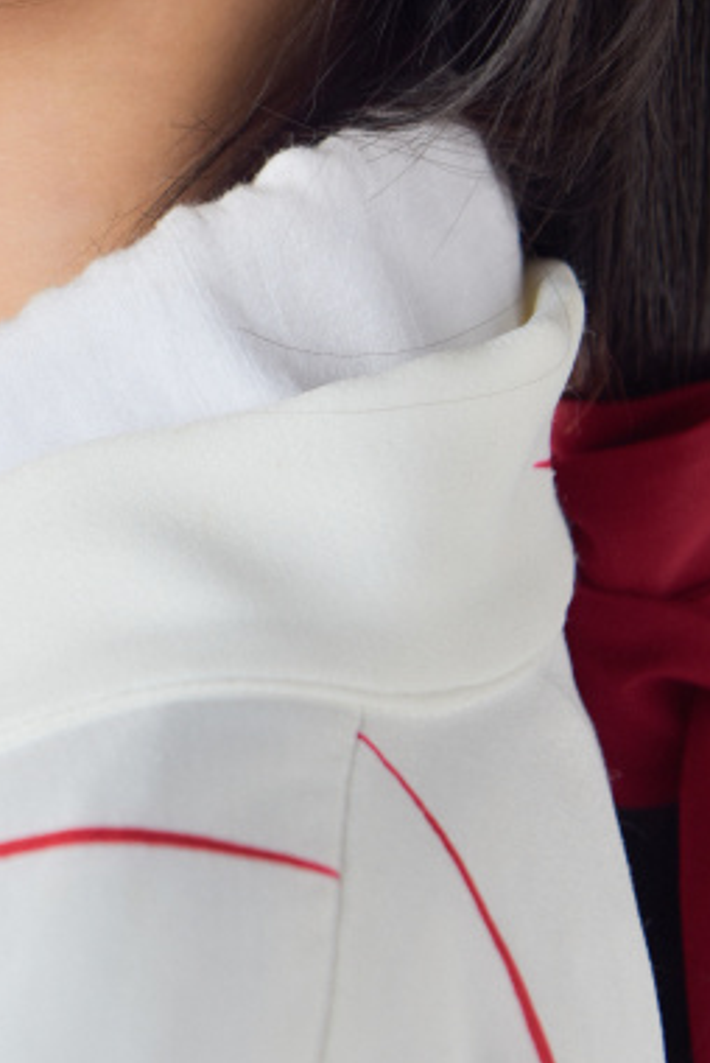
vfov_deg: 12.4
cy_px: 87
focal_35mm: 164
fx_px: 4842
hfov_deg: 8.3
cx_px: -178
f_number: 4.5
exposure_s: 1/125
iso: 64
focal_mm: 52
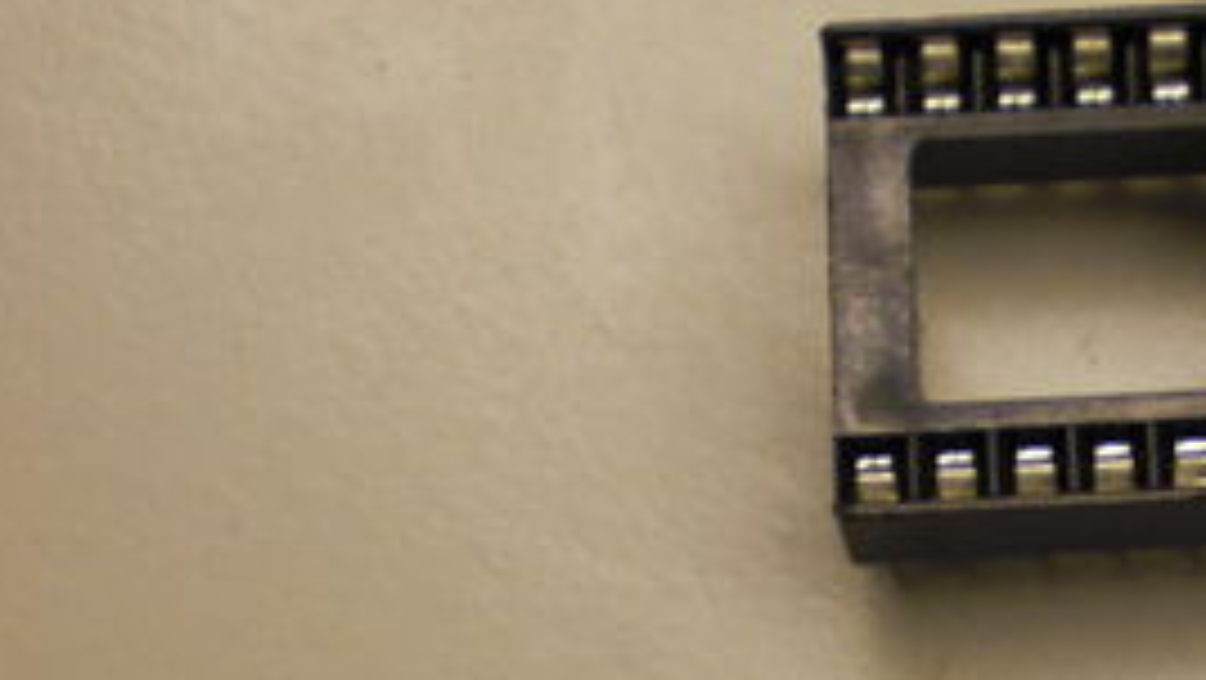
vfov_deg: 12.0
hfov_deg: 20.7
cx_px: 1264
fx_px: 3167
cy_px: 797
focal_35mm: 99
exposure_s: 1/80
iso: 100
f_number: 3.1
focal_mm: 6.3
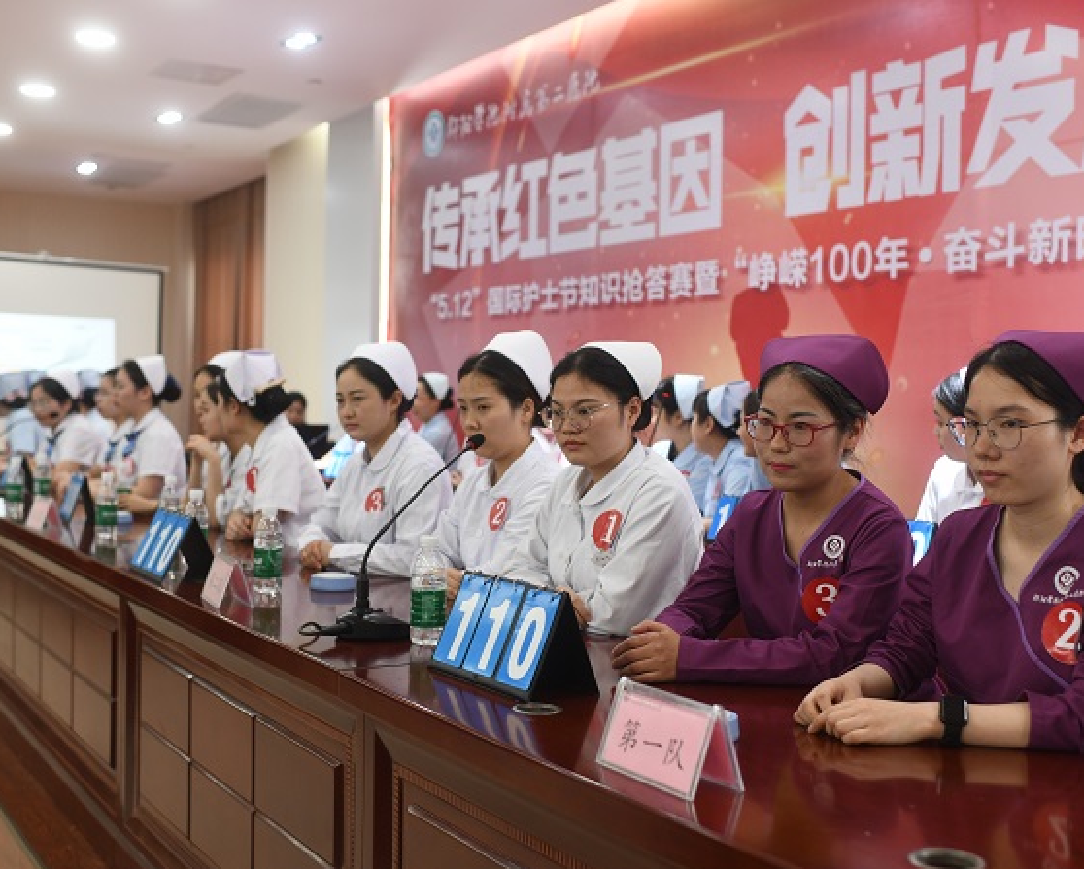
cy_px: 436
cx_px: 558
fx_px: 1284
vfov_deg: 37.4
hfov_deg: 45.8
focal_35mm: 40
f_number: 3.2
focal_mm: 35
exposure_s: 1/200
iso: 1250
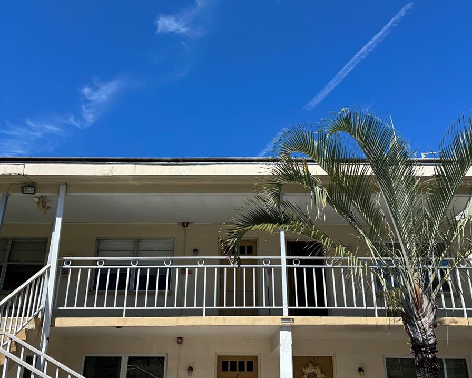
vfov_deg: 43.4
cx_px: 235
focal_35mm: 34
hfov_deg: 52.8
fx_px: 475
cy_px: 184
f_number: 1.6
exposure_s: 1/2857
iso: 50
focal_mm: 5.96
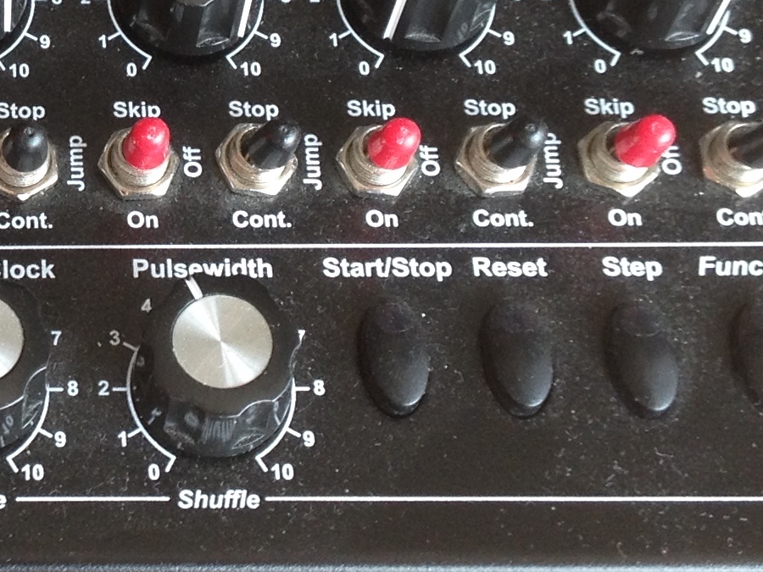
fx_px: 2799
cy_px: 86
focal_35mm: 127
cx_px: -145
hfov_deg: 15.0
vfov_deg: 11.6
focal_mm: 4.28
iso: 50
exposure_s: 1/60
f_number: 2.4
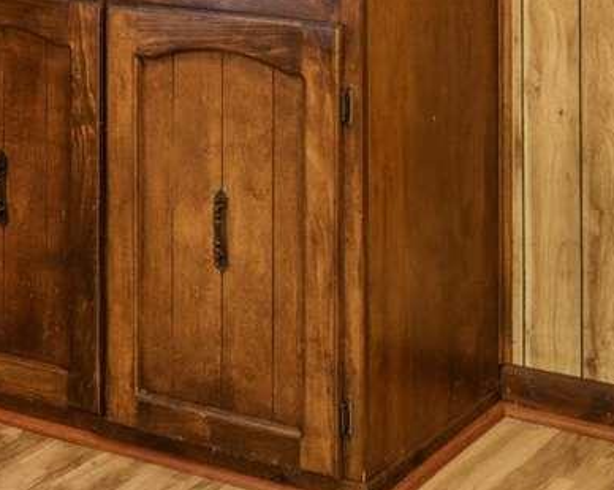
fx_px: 1970
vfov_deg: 13.3
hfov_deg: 17.0
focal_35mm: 108
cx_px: -109
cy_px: -283
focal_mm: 14.6
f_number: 13
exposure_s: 1/1.67
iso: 400
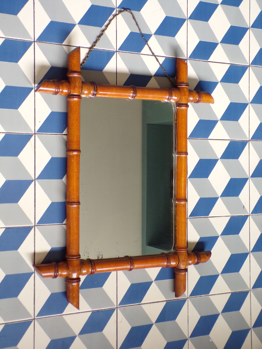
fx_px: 494
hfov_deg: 29.7
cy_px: 174
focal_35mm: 49
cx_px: 131
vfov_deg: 38.9
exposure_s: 1/17
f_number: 3.5
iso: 220
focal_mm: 8.7
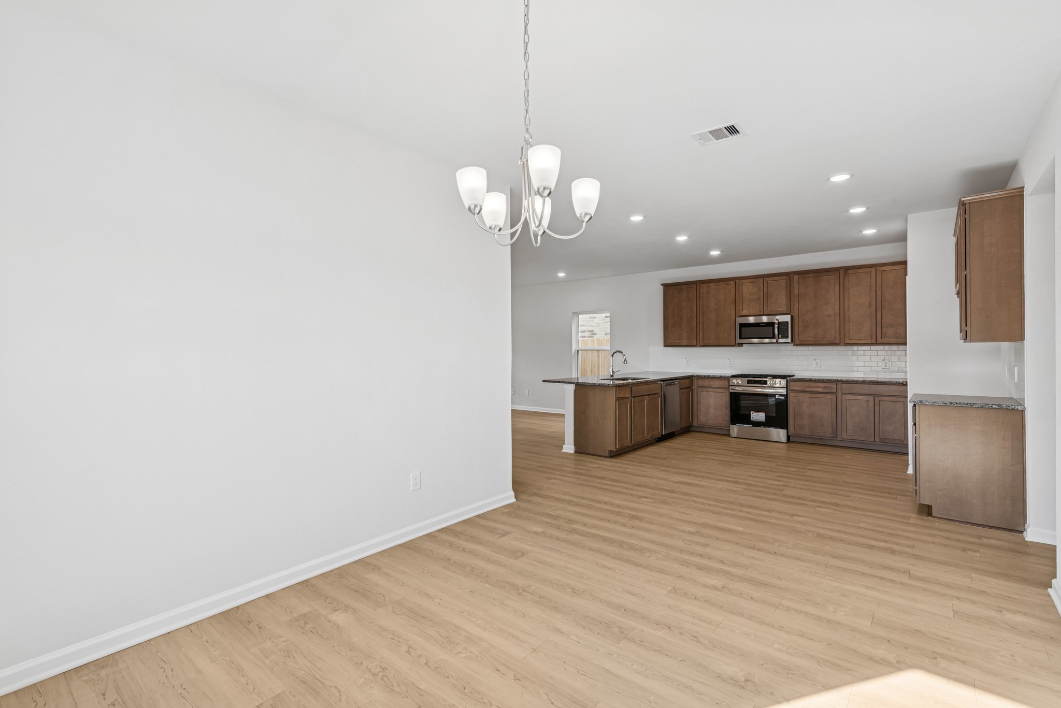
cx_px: 530
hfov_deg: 96.7
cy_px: 354
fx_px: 472
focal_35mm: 16
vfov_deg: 73.8
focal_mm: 16
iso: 100
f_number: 9
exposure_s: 1/15
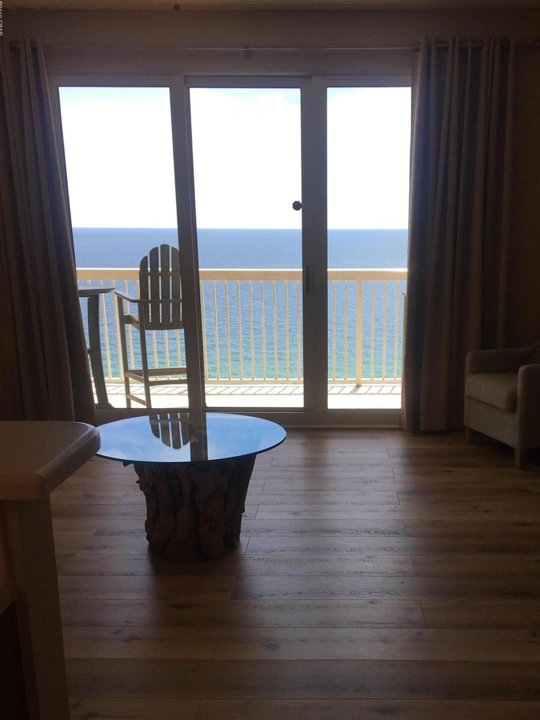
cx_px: 331
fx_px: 790
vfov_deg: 48.3
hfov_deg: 37.5
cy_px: 470
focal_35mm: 38
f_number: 2.2
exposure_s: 1/238
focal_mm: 4.15
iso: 25
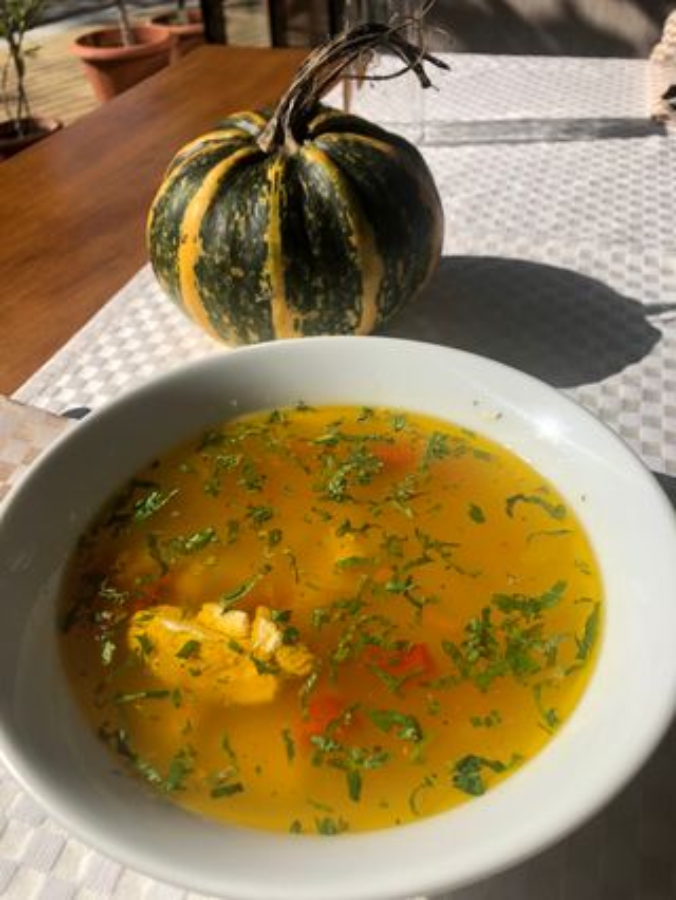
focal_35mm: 28
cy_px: 450
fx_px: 728
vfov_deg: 63.4
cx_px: 338
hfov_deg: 49.8
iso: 20
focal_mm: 3.99
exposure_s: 1/2088
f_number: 1.8
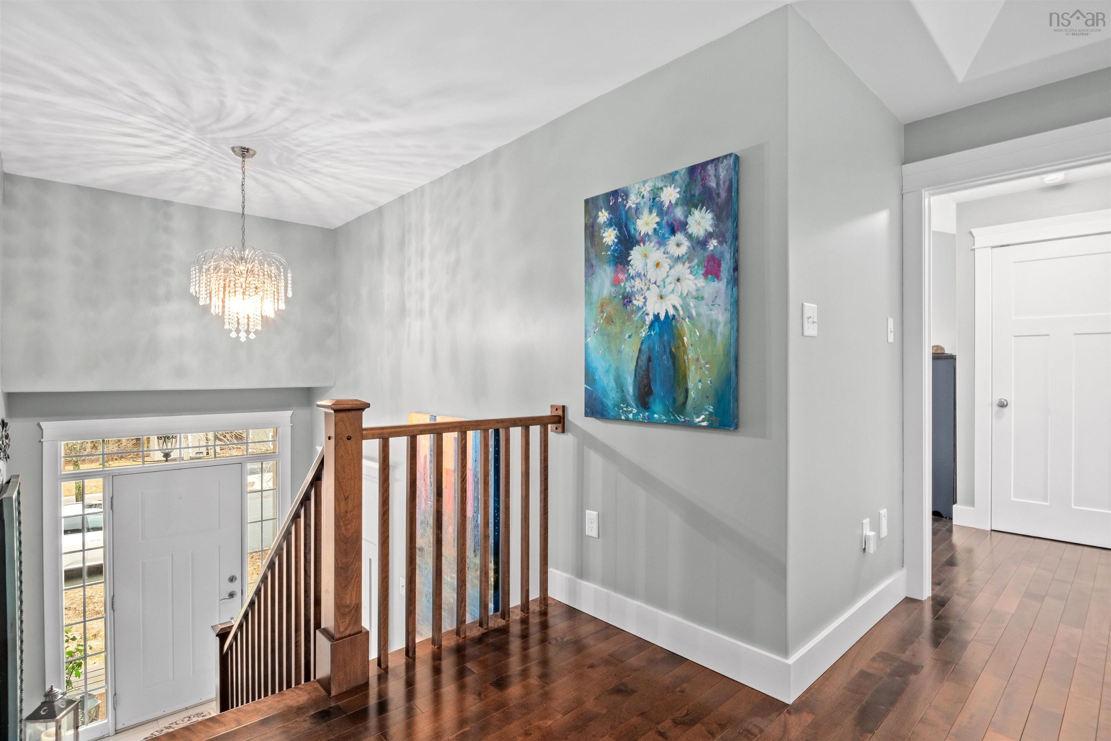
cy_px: 370
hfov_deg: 95.0
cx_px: 556
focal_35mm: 16
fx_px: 509
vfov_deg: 72.1
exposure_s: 1
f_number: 10
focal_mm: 11
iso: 400
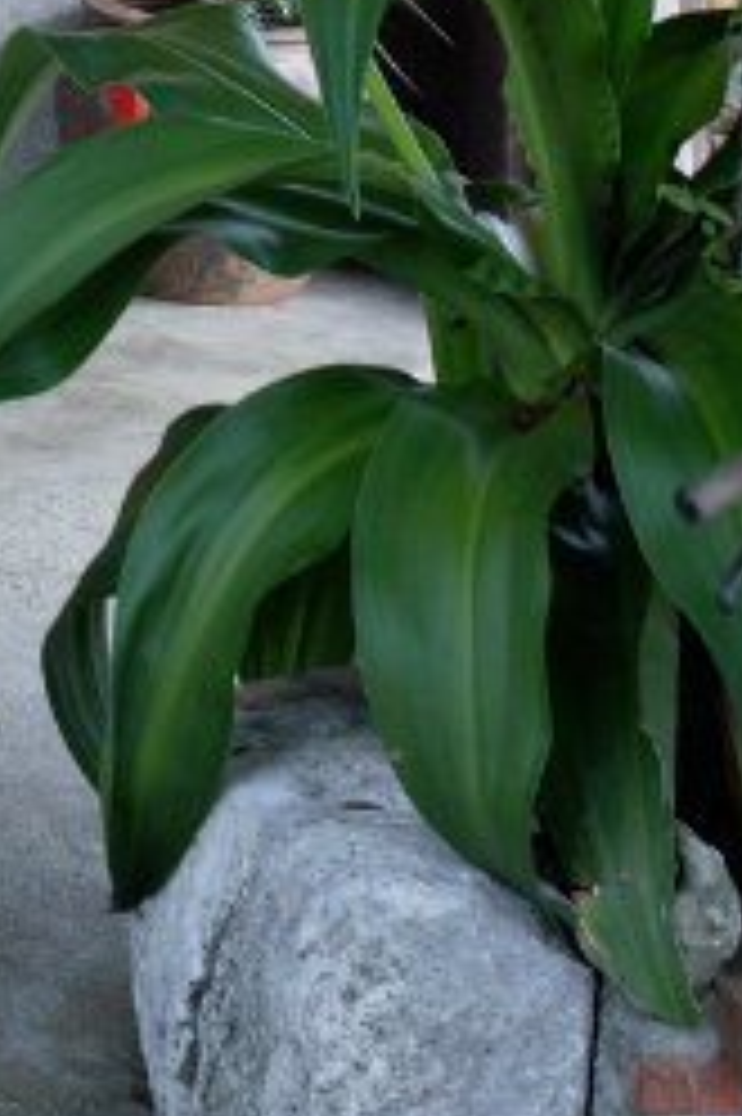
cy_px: -1238
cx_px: -841
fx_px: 4860
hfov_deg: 8.2
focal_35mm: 157
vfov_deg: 11.5
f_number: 4.5
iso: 640
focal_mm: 24
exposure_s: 1/80
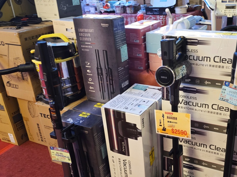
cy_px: 96
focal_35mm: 36
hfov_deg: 50.4
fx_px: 246
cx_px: 159
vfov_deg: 39.6
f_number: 1.7
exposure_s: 1/30.2
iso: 400
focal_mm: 6.3
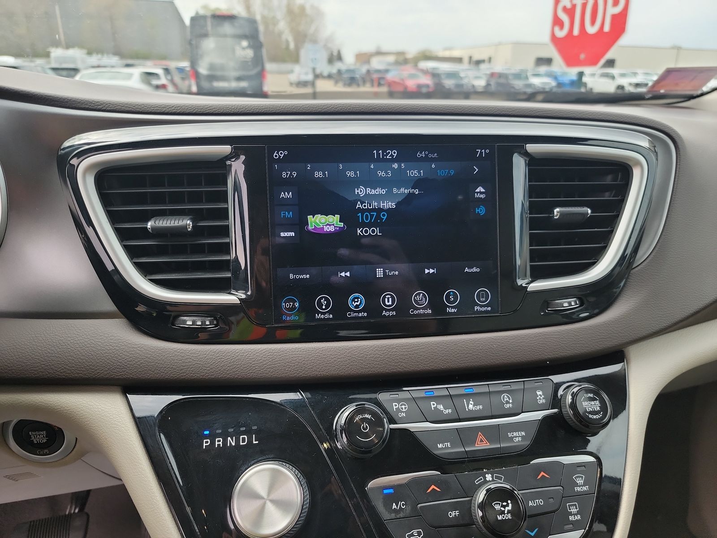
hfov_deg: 71.6
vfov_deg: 56.8
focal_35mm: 24
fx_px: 497
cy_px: 269
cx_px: 358
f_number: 1.8
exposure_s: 1/119
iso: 50
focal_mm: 6.7
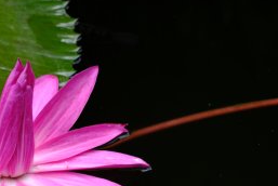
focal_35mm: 214
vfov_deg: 6.4
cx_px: 37
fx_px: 1654
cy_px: 157
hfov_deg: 9.6
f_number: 5.6
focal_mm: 60
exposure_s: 1/280
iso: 250
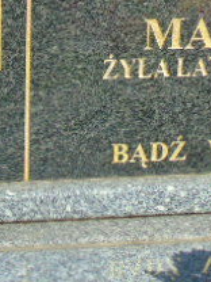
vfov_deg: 10.3
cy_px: -11
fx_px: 1552
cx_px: 230
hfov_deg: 7.7
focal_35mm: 191
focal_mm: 11
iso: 80
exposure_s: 1/400
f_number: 4.5
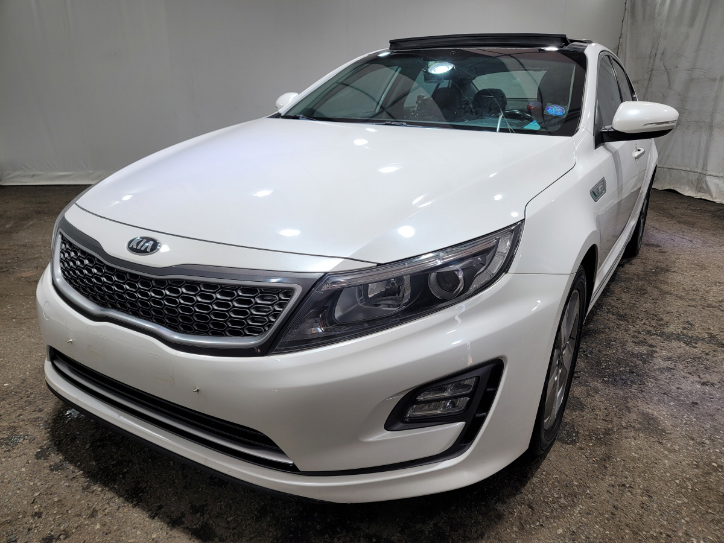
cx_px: 362
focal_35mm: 25
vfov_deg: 54.9
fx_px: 523
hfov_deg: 69.4
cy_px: 272
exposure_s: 1/120
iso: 20
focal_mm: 7
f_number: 1.8
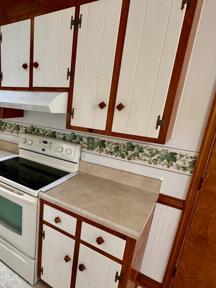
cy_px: 156
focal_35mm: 24
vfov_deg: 71.5
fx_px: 200
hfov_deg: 53.4
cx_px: 46
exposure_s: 1/60
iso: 200
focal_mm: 2.22
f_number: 2.2
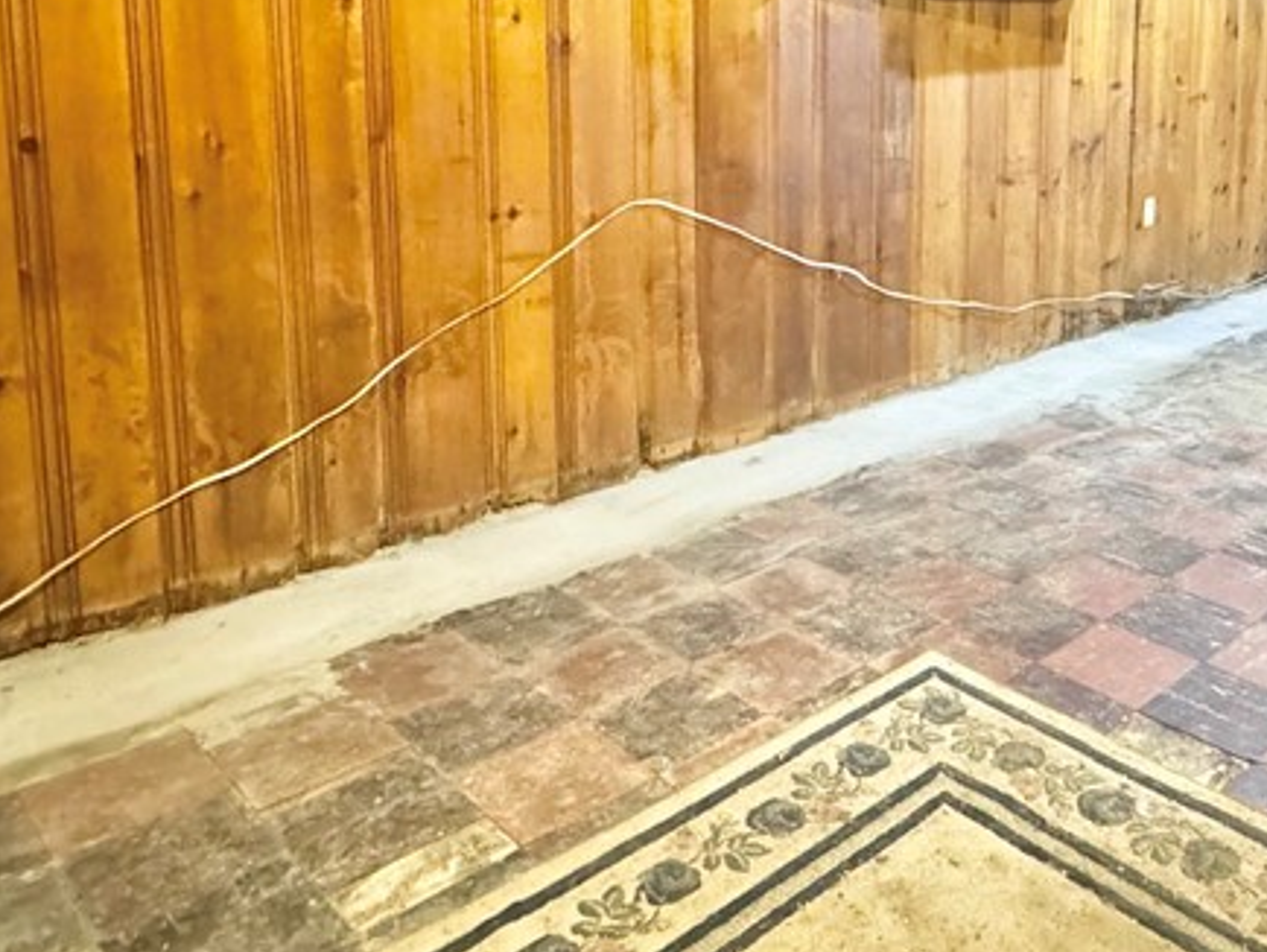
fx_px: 1209
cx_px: 975
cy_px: 187
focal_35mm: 33
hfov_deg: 52.5
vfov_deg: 41.1
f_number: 2.2
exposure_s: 1/40
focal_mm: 2.22
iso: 1600
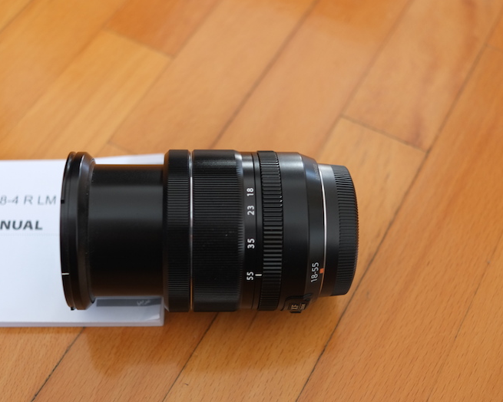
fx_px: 700
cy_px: 204
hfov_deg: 39.5
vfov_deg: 32.1
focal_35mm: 47
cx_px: 237
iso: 800
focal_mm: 27
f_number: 2.8
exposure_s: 1/20
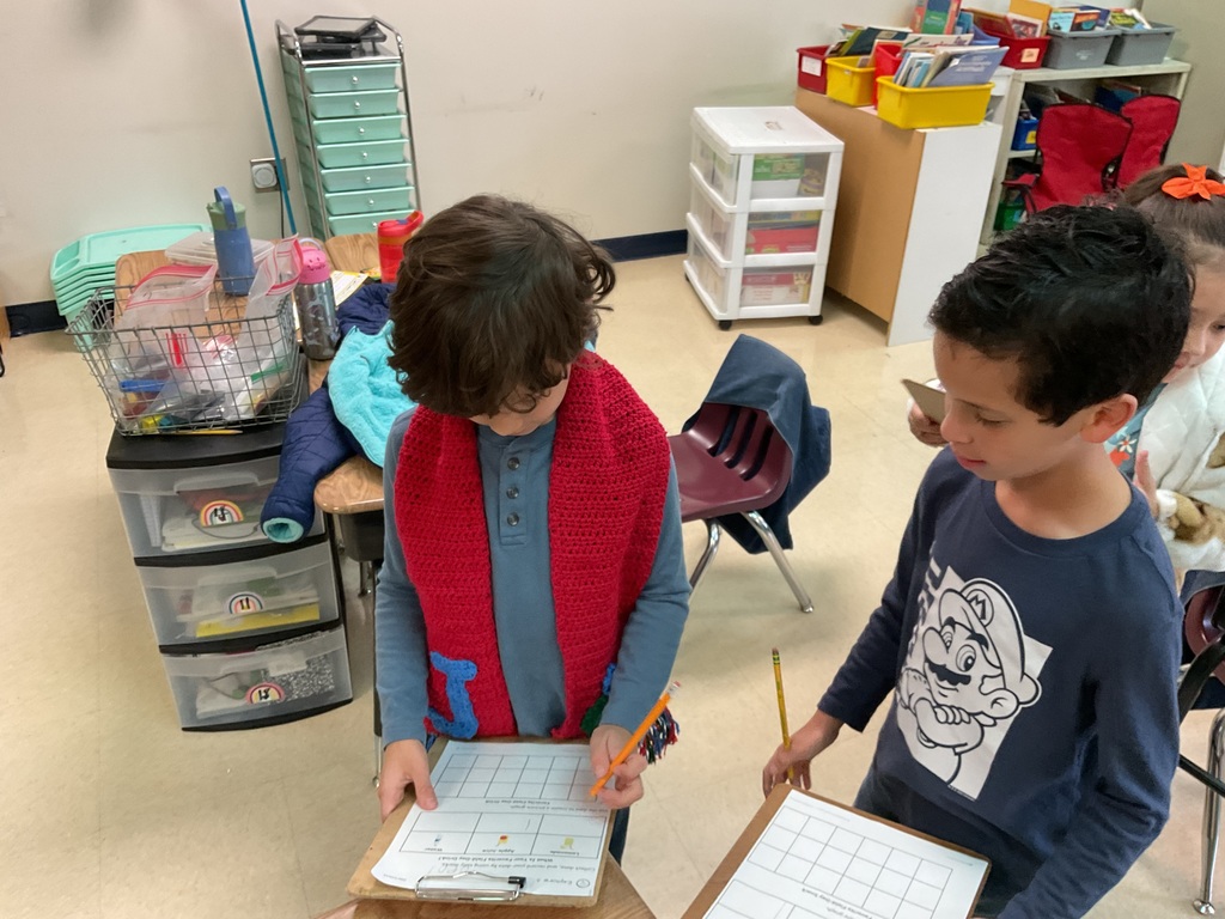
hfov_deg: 61.7
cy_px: 460
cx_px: 612
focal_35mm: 29
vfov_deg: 48.2
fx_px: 1026
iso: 125
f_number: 1.8
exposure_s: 1/60
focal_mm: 3
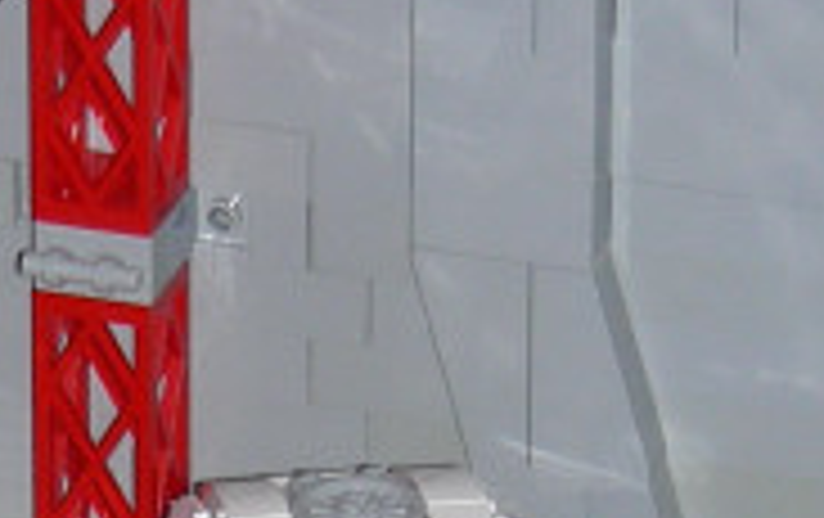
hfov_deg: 4.6
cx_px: 212
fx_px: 10301
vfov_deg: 2.9
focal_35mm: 458
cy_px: 1036
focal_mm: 16.5
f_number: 3.5
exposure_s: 1/120
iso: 50
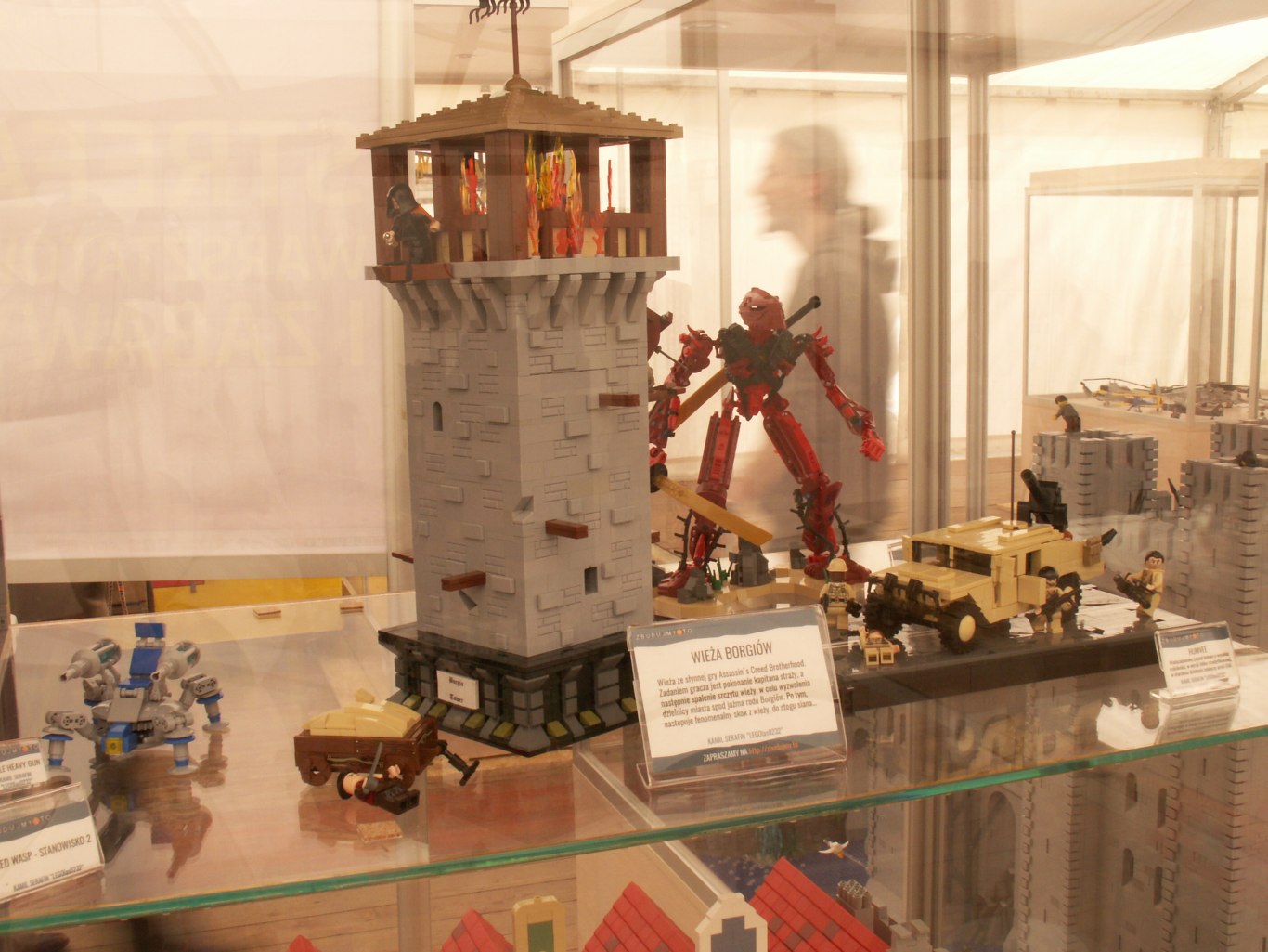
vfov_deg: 36.0
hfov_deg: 46.8
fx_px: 1465
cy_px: 476
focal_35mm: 40
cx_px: 634
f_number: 8
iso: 64
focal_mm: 6.63
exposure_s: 1/20
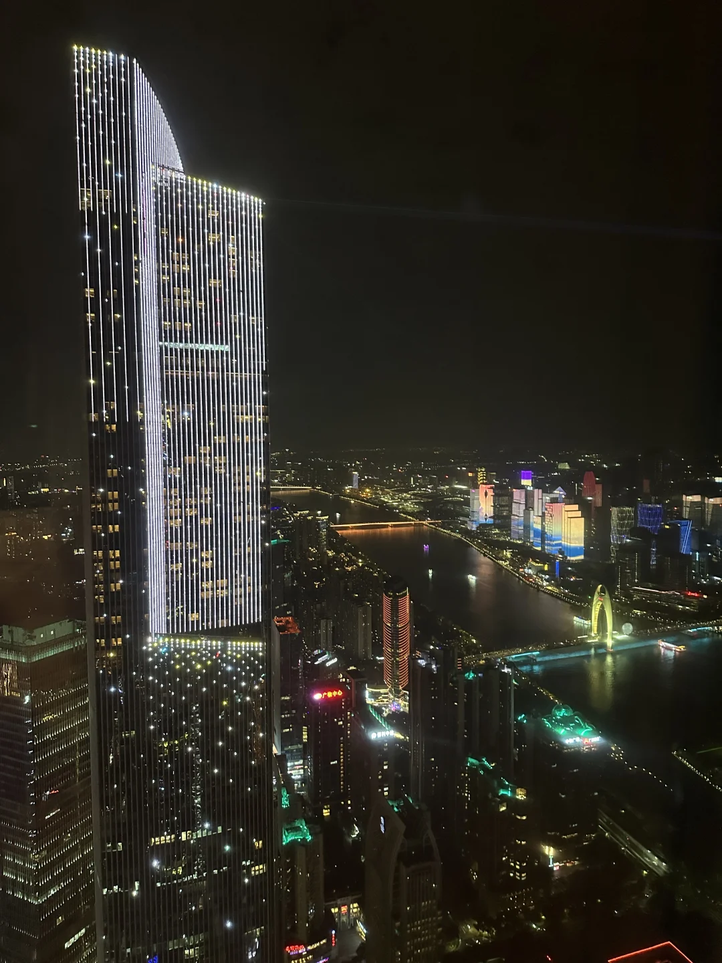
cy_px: 482
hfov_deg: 56.8
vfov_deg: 71.6
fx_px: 667
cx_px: 361
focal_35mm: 24
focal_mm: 6.86
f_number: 1.78
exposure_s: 1/33
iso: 1000
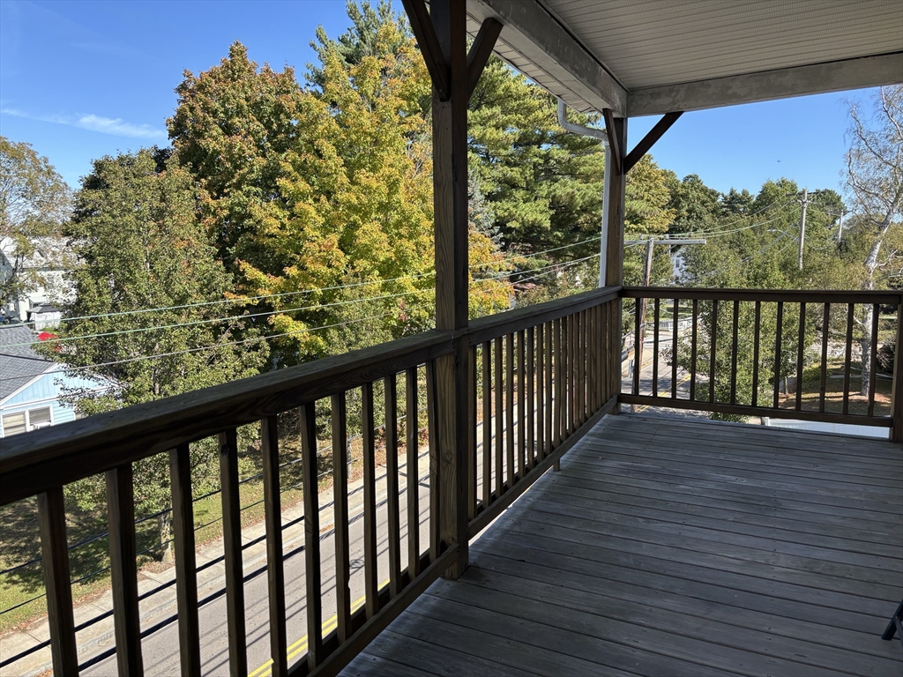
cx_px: 452
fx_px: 678
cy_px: 338
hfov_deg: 67.3
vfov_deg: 53.1
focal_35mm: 26
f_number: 1.6
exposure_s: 1/1068
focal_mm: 5.96
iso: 50
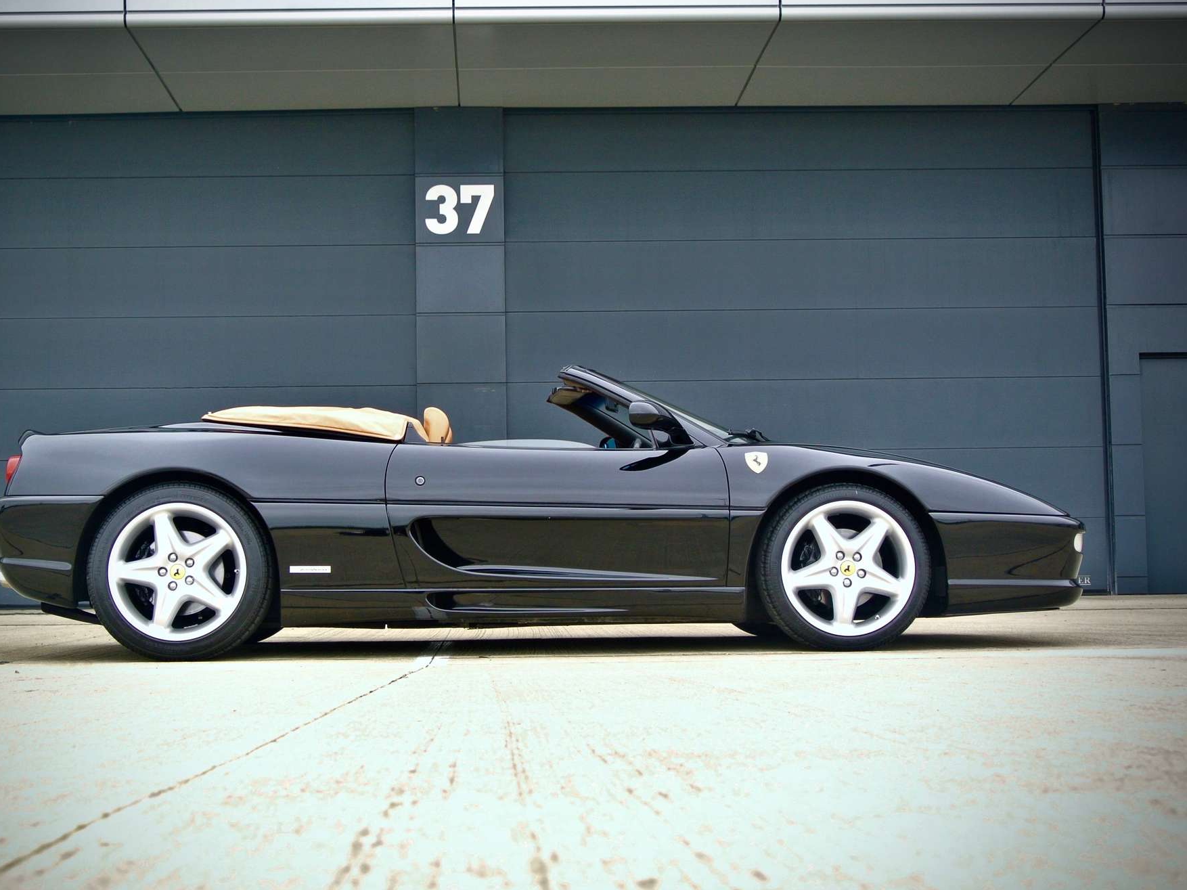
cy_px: 445
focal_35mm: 56
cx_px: 533
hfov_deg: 34.3
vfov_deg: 26.1
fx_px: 1920
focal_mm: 18.9
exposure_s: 1/60
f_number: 4.8
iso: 200
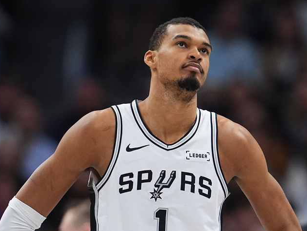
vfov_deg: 1.6
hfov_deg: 2.1
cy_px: 163
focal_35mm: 935
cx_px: 180
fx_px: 8292
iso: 5000
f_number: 3.2
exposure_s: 1/2000
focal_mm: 400
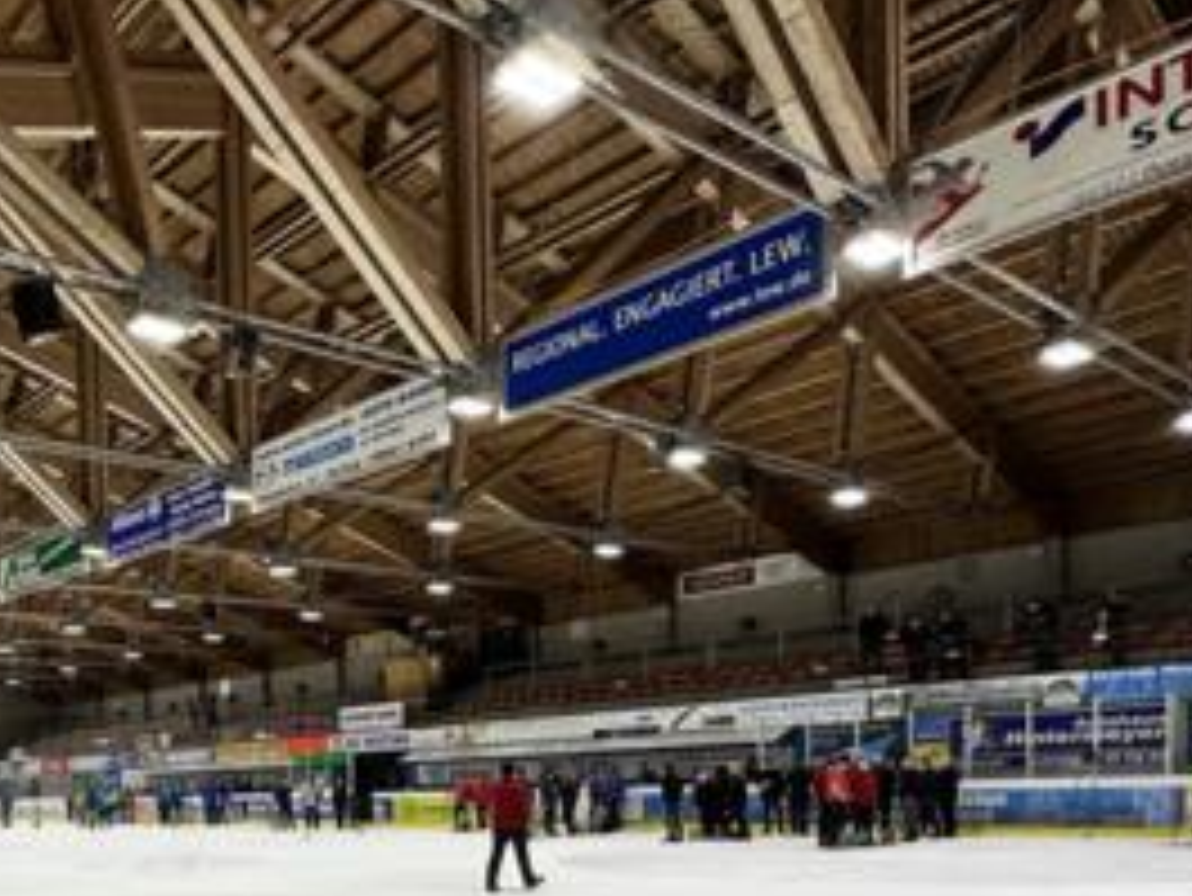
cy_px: 828
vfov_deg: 41.4
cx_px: 25
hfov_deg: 48.9
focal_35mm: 31
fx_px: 1068
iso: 64
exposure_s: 1/100
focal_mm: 2.22
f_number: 2.2
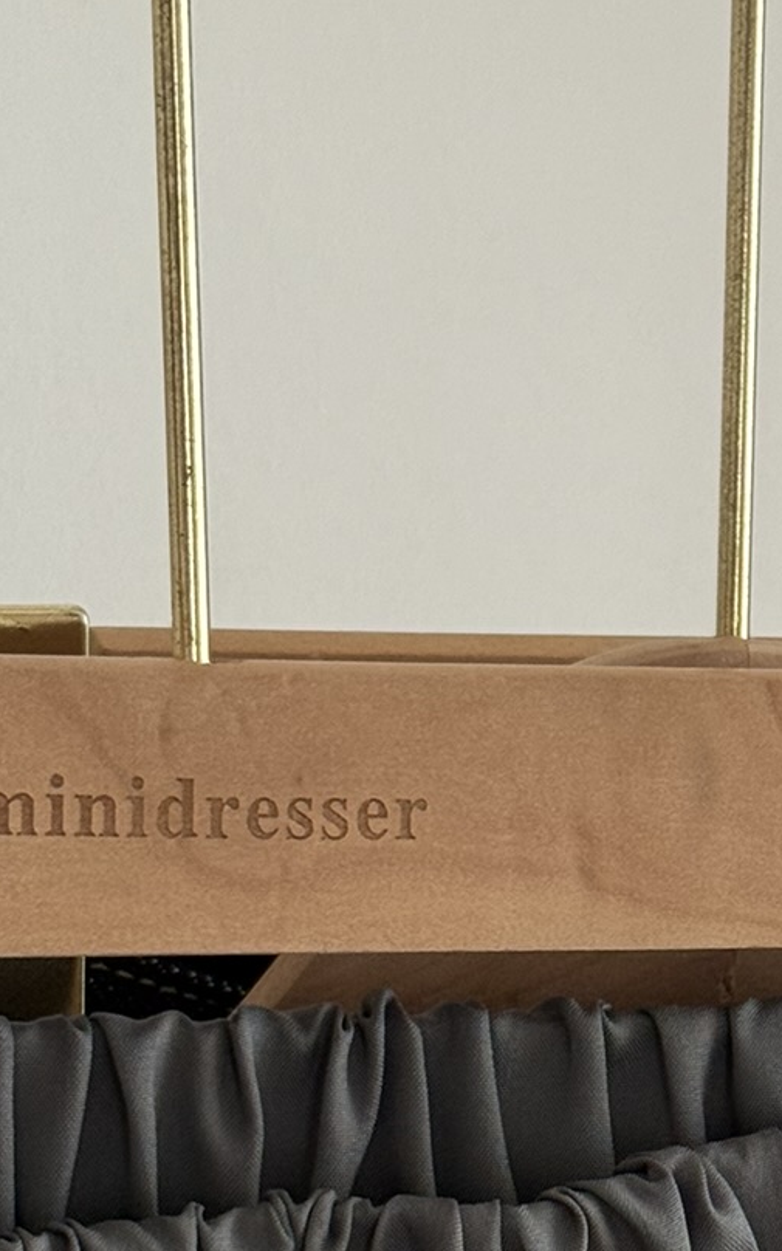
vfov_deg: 16.0
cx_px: 763
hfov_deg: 10.1
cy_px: 1113
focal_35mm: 129
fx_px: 4399
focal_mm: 6.76
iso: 100
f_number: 1.78
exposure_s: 1/67
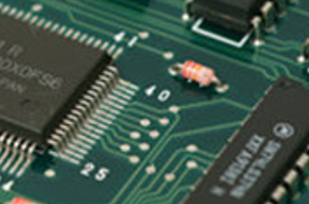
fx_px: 2423
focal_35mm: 283
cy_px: 71
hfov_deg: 7.2
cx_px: -66
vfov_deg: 4.8
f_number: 8
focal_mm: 100
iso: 200
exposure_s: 2
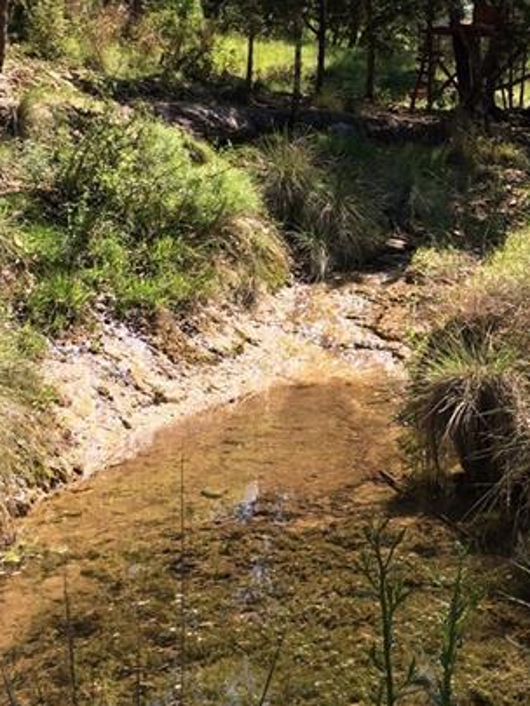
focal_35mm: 55
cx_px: 443
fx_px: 1122
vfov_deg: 34.5
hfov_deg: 26.0
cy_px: 220
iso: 32
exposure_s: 1/855
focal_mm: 4.15
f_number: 2.2
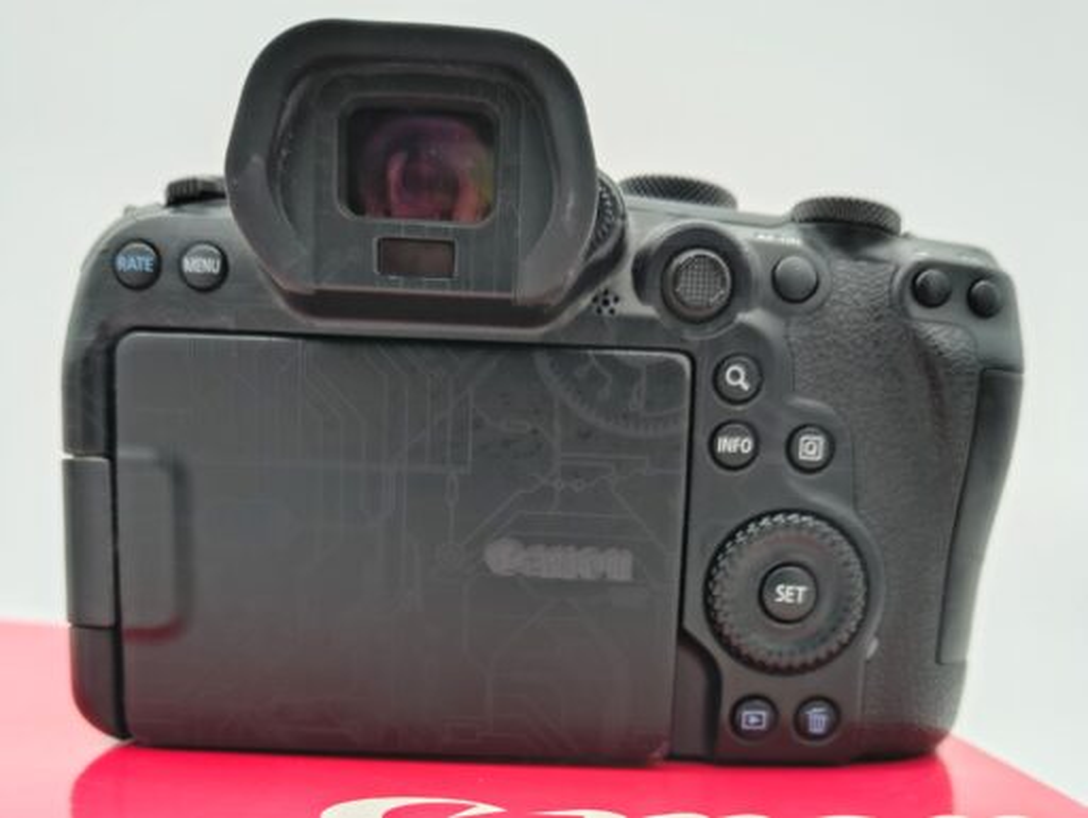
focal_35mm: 24
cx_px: 544
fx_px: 755
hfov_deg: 71.5
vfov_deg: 56.9
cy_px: 409
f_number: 1.8
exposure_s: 1/124
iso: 100
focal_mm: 5.56
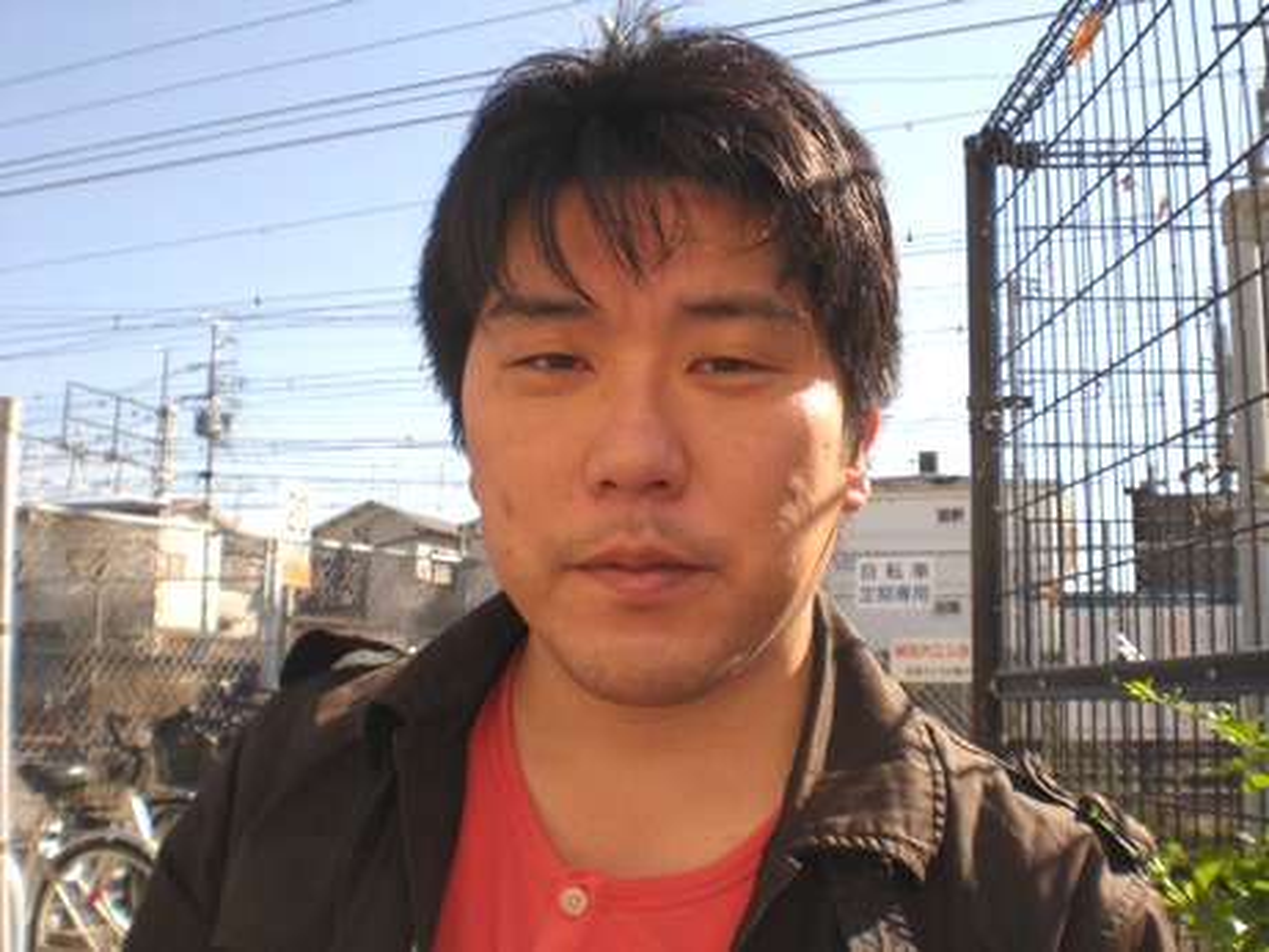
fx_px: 1393
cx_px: 634
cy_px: 476
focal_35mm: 38
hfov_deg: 49.0
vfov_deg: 37.7
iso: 50
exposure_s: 1/250
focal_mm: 6.3
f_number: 4.4
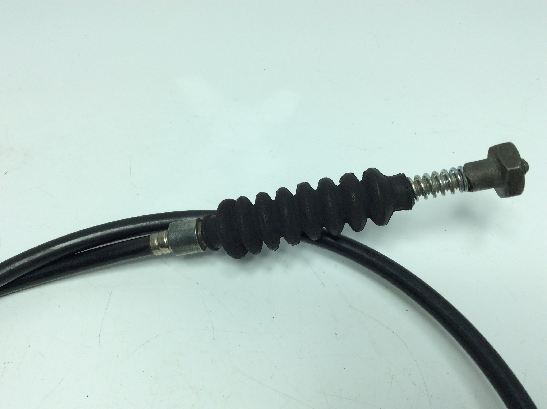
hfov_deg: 56.9
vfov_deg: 44.1
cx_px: 274
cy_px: 204
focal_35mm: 32
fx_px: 505
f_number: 2.4
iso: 32
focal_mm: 3.3
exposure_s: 1/506
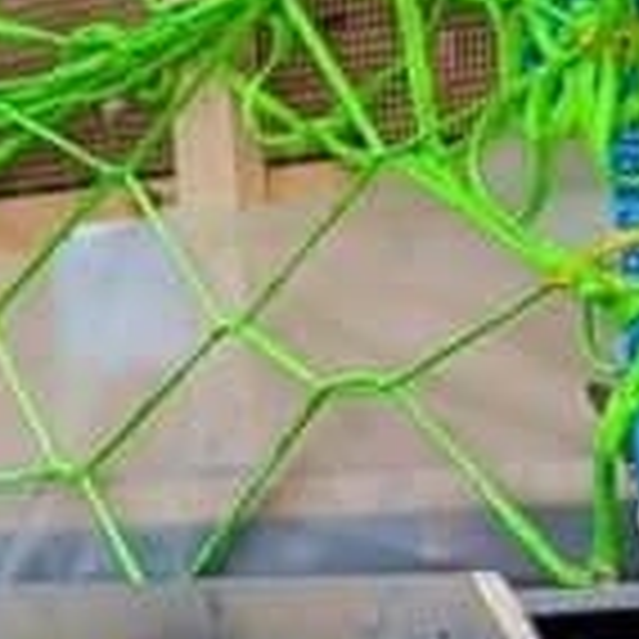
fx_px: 6516
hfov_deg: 5.5
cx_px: -702
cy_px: -430
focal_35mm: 312
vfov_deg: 5.5
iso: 21
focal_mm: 6.9
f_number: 1.68
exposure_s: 1/552
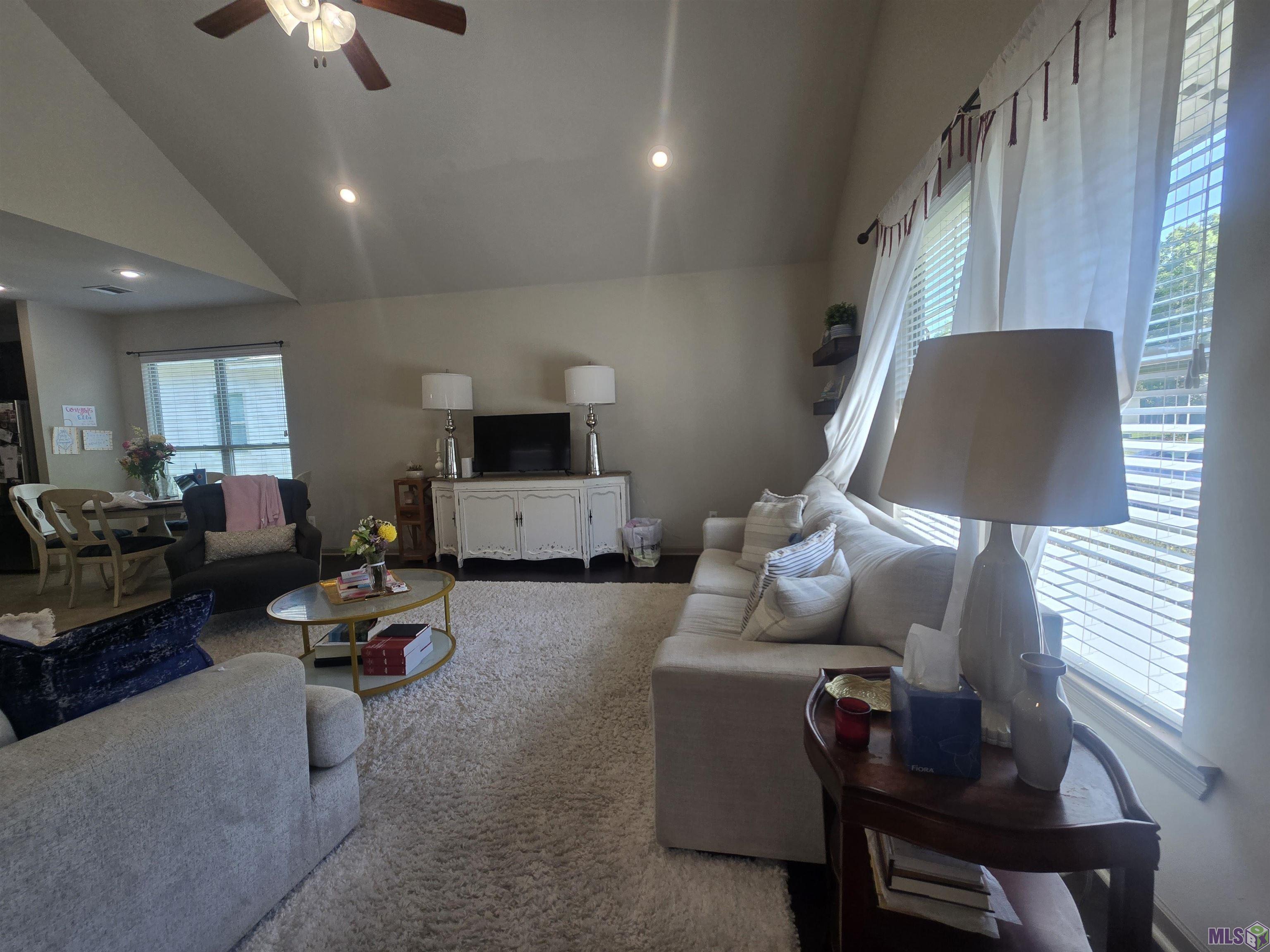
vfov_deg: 89.9
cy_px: 476
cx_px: 635
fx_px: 477
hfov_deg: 106.2
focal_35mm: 13
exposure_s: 1/120
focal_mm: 2.2
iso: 50
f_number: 2.2
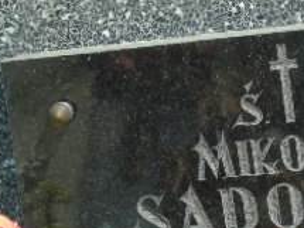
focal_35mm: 482
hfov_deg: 4.1
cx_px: 363
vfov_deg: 3.1
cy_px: 270
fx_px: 4231
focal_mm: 29
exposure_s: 1/250
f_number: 4.9
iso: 80
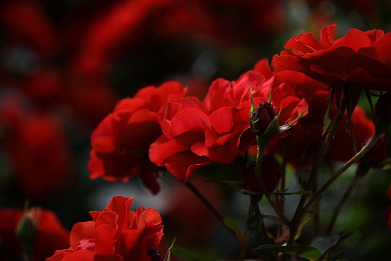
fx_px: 3259
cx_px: 196
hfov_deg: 6.9
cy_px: 130
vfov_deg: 4.6
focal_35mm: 300
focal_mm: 300
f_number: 6.3
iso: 400
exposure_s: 1/2000
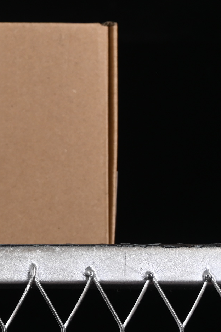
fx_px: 2053
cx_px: -264
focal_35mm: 223
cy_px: 50
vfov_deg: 9.2
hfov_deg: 6.0
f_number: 8
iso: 160
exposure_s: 1/80
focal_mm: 50
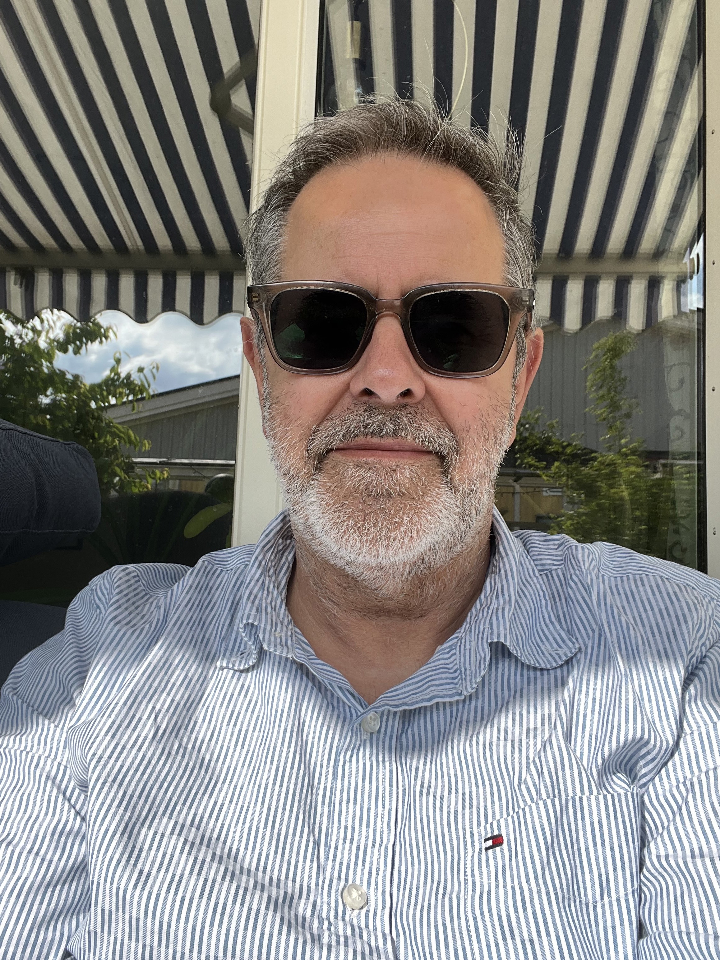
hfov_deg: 46.8
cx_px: 360
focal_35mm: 30
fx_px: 832
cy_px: 480
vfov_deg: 60.0
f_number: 2.2
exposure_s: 1/299
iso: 32
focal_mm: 2.71
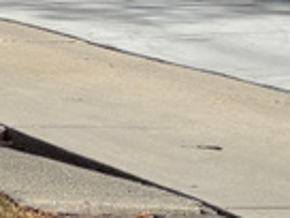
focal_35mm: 196
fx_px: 1642
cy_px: -51
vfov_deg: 7.5
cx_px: -731
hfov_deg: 7.9
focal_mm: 5.96
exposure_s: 1/5618
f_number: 1.6
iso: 50
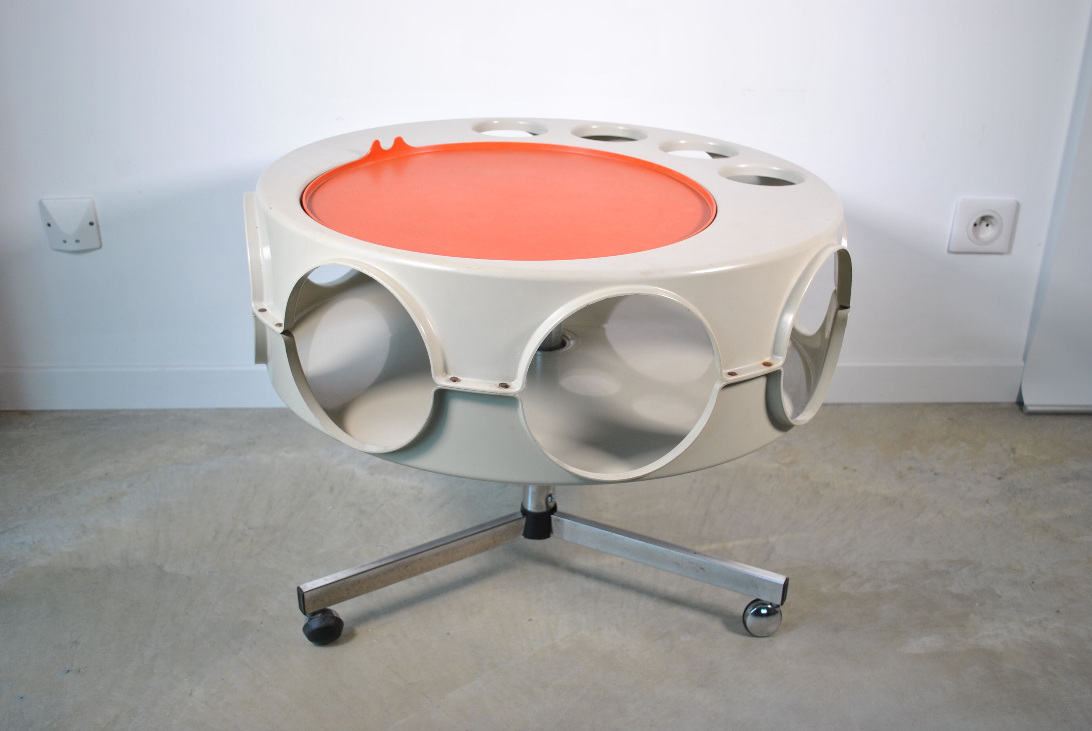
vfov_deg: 34.3
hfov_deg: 49.5
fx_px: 1184
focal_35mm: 39
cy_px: 366
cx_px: 546
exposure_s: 1/60
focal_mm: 26
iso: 200
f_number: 4.2
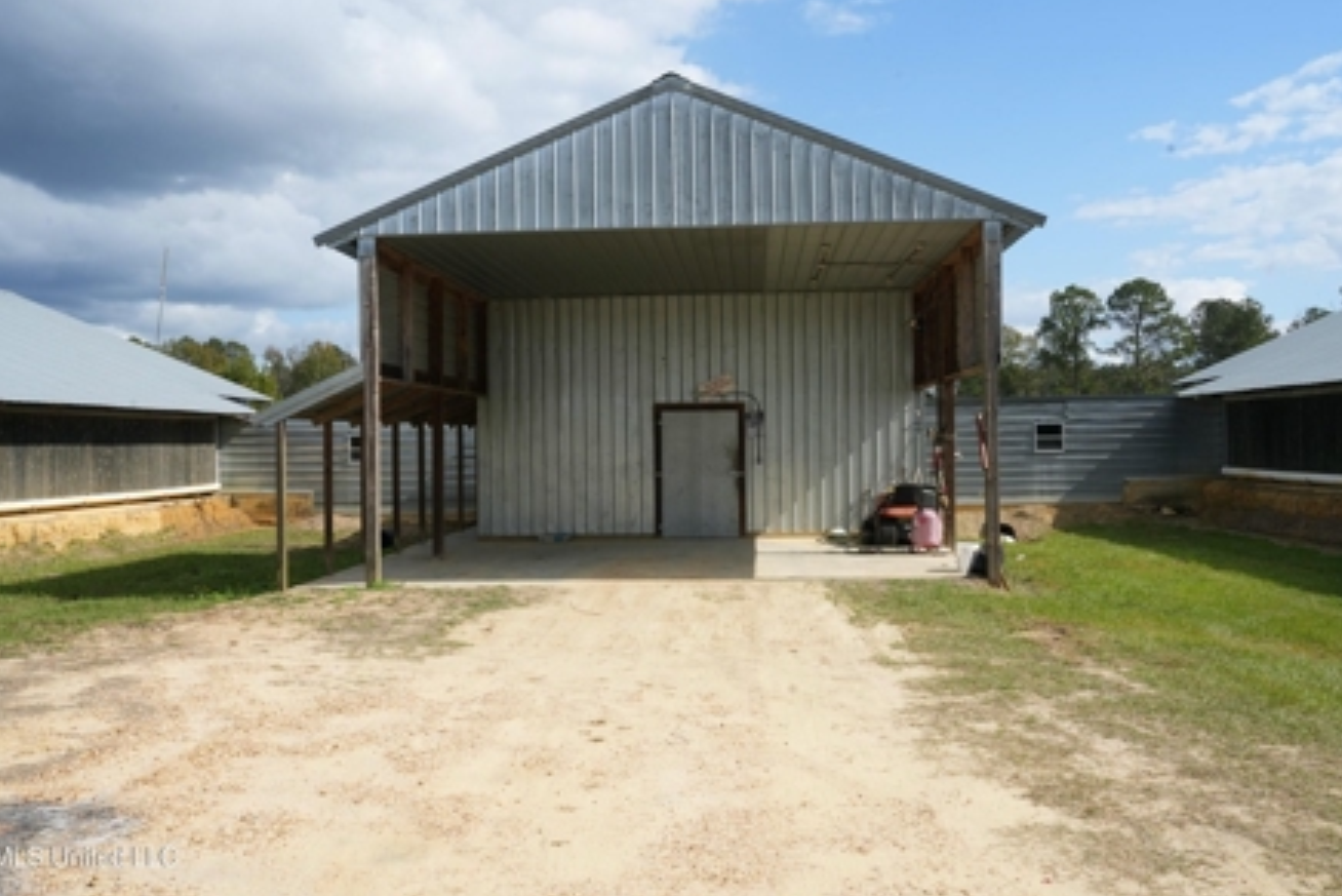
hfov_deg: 58.7
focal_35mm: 32
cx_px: 680
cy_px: 437
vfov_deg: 41.1
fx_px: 1193
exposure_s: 1/250
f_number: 14
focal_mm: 31
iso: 320
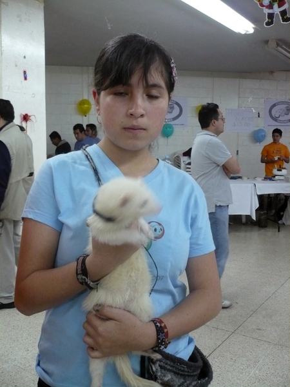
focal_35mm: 35
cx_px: 145
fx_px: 391
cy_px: 194
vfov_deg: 52.6
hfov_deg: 40.7
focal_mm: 5.8
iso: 320
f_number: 2.8
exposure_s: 1/30
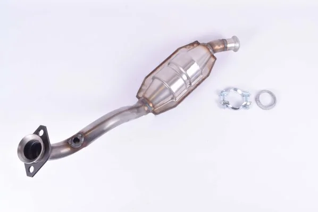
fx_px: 411
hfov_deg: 42.3
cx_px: 159
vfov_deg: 29.0
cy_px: 106
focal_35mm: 46
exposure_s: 1/60
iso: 400
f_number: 16
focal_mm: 31
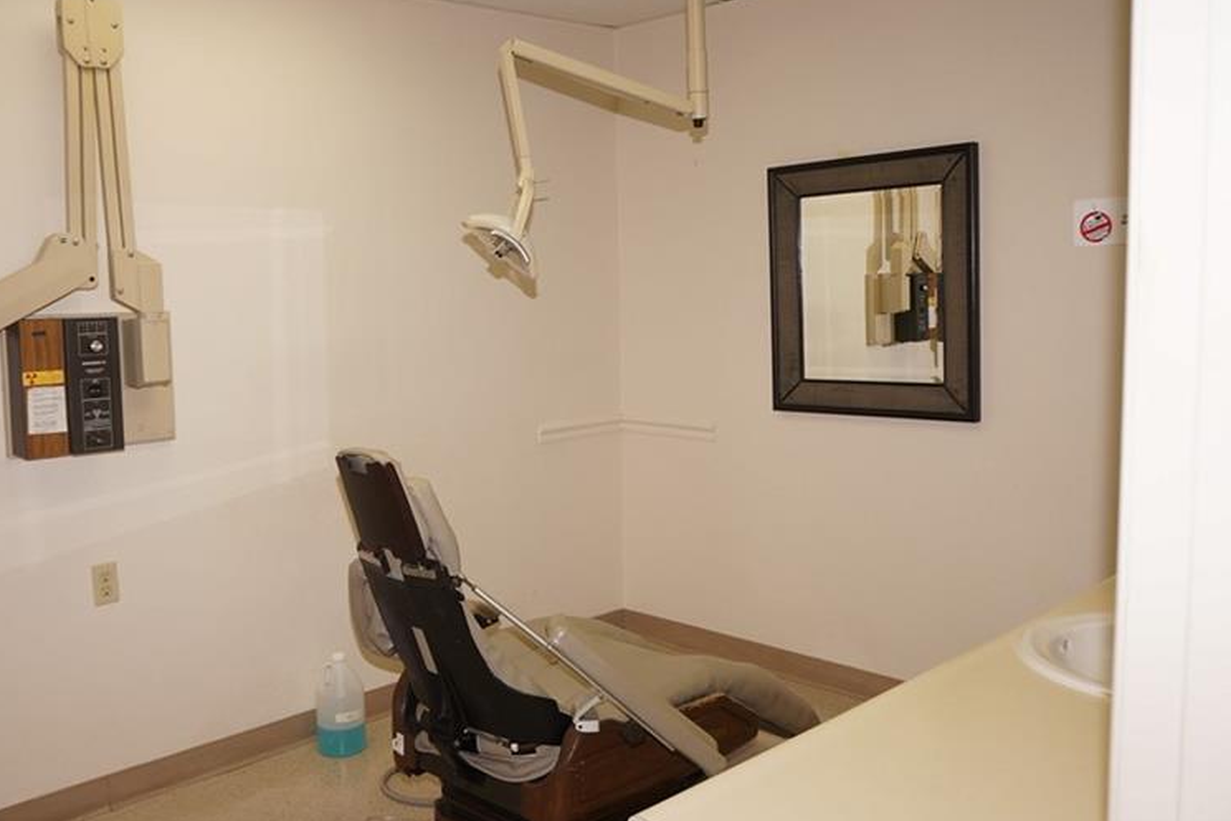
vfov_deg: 40.0
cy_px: 387
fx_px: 1129
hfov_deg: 56.8
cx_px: 494
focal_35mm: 33
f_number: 4
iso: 125
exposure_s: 1/60
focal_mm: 16
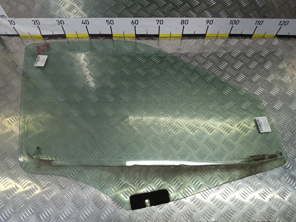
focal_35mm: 23
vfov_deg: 58.9
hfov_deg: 73.9
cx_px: 148
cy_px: 111
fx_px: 197
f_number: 1.6
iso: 146
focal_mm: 4.11
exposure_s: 1/100
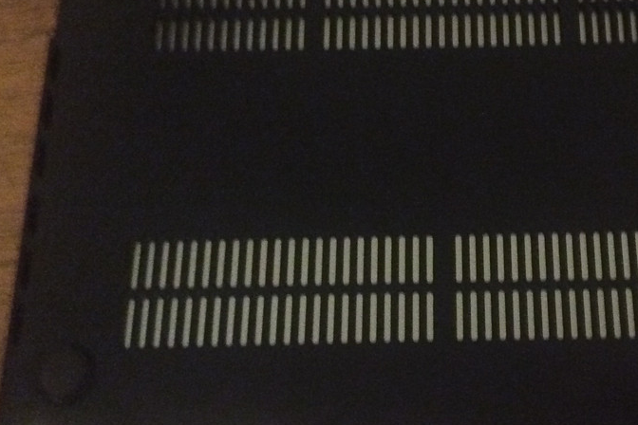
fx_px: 939
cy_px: 172
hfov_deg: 36.8
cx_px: 459
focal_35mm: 53
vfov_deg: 25.5
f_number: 2.4
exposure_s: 1/17
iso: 800
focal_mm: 3.3
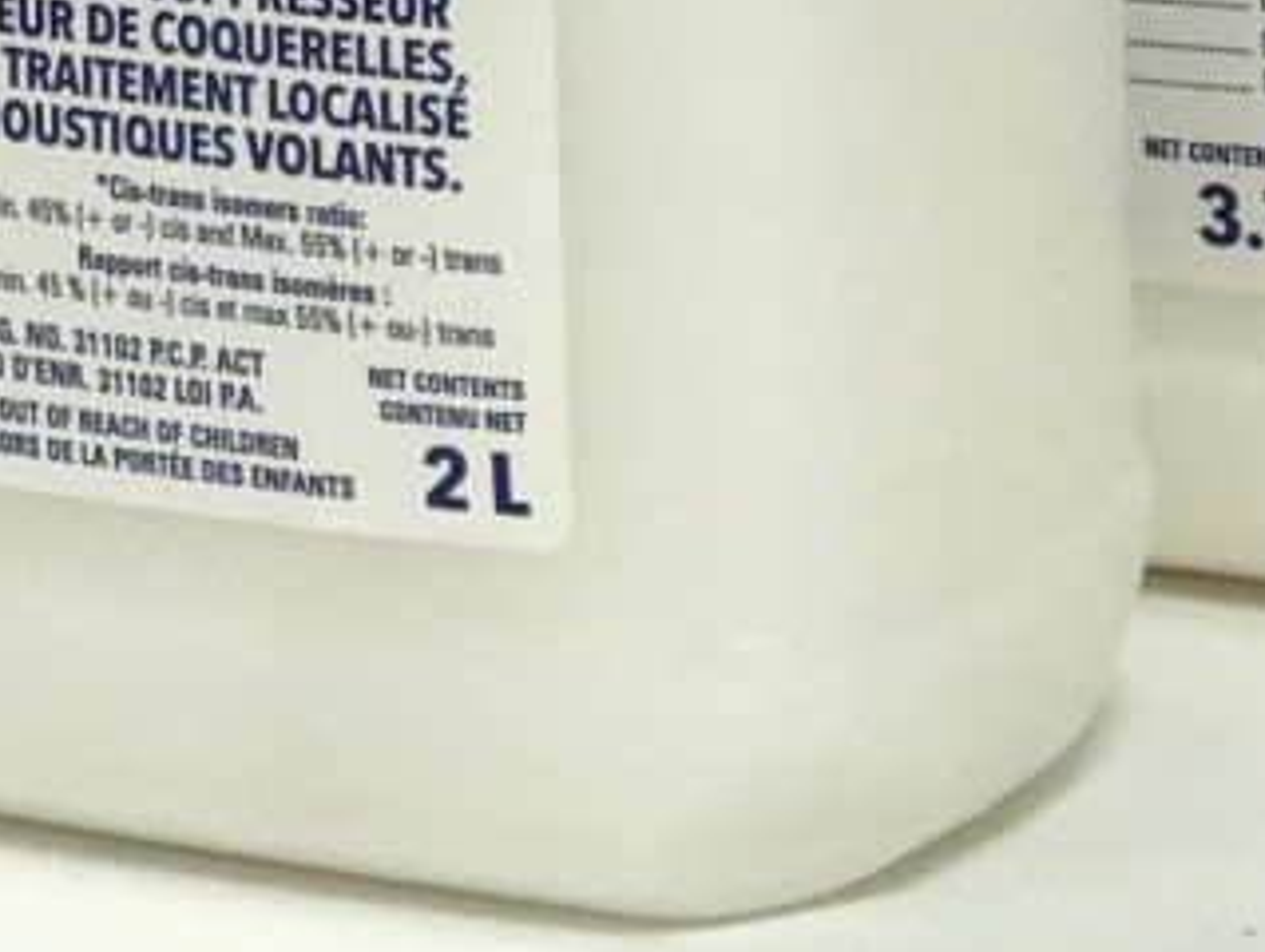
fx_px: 9402
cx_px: 369
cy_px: -793
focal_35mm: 257
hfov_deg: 7.7
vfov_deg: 5.7
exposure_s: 1/60
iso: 80
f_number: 2.8
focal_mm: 6.6
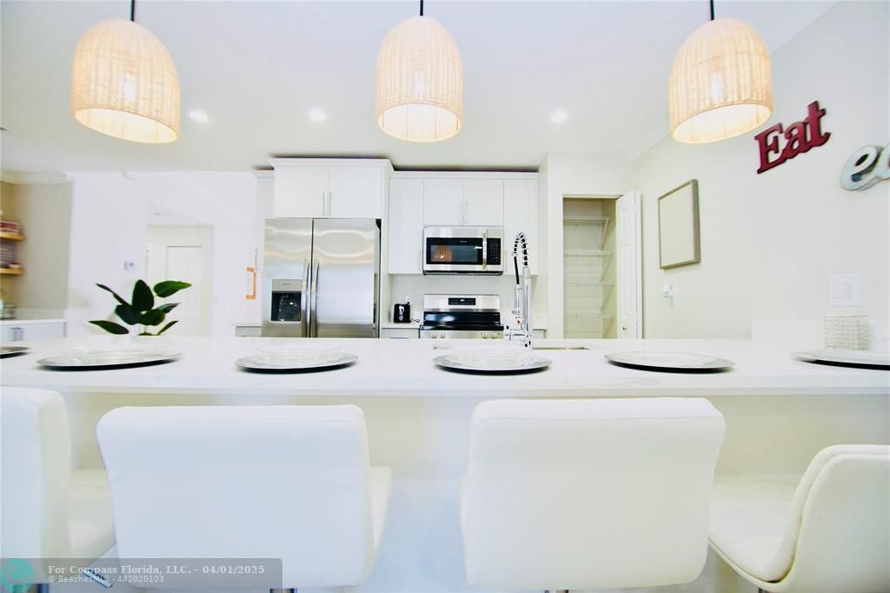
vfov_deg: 77.3
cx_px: 445
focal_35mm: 15
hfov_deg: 100.4
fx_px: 371
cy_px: 296
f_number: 4
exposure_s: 1/60
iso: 250
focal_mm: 10
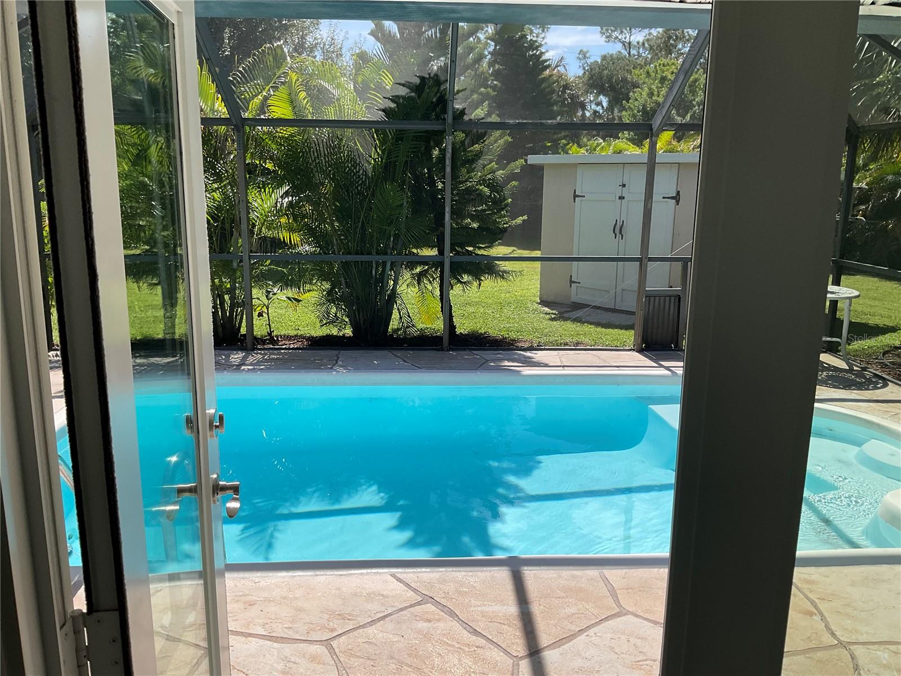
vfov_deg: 48.2
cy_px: 338
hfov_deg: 61.7
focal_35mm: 29
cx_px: 450
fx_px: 755
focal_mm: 3
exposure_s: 1/1577
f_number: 1.8
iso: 16
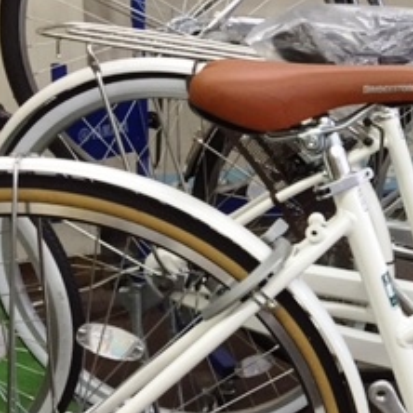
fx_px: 999
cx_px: 545
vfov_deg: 23.2
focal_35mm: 74
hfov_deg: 21.1
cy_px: 279
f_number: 2.2
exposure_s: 1/33
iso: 50
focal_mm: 4.15
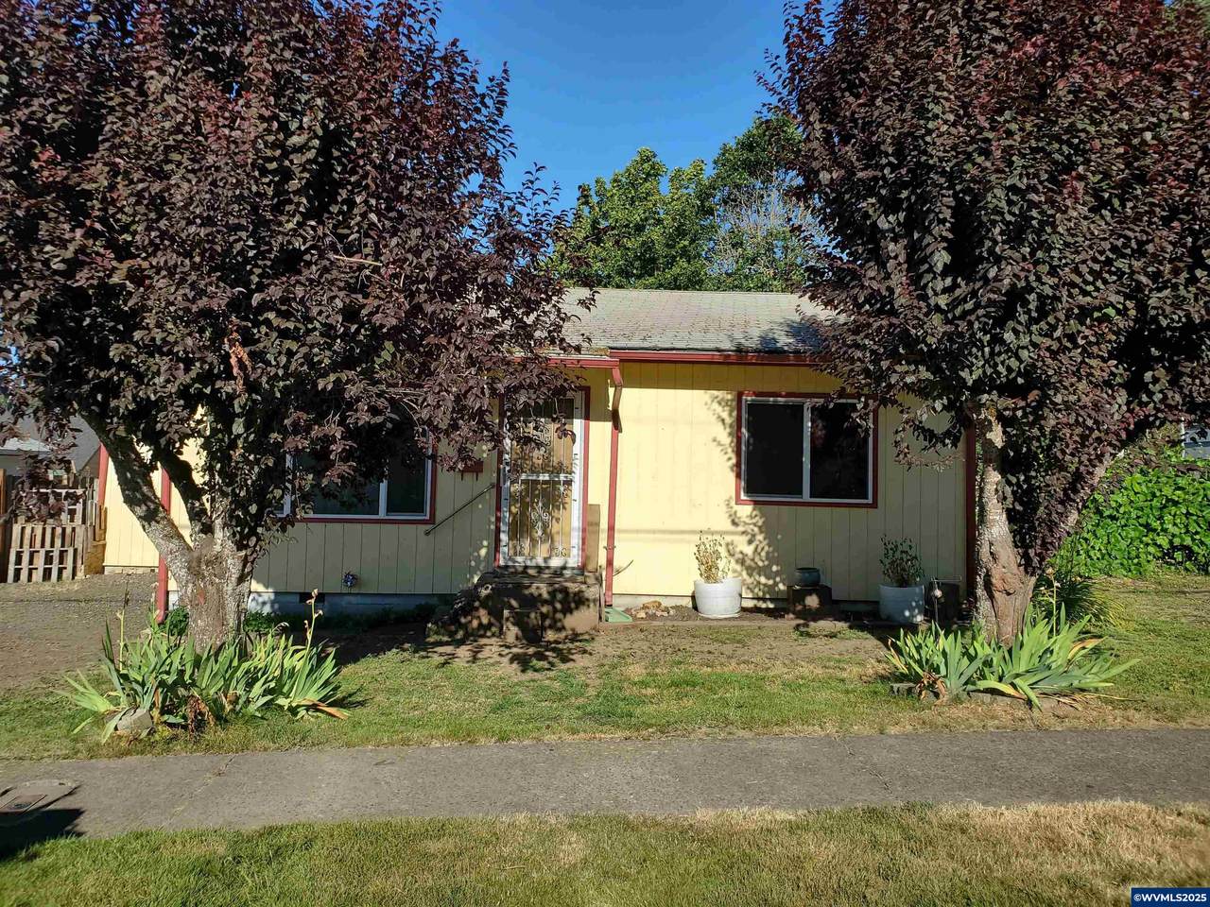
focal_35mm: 26
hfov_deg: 67.3
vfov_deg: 53.1
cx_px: 605
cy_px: 454
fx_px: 909
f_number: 2.4
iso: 50
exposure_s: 1/1804
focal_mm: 4.3
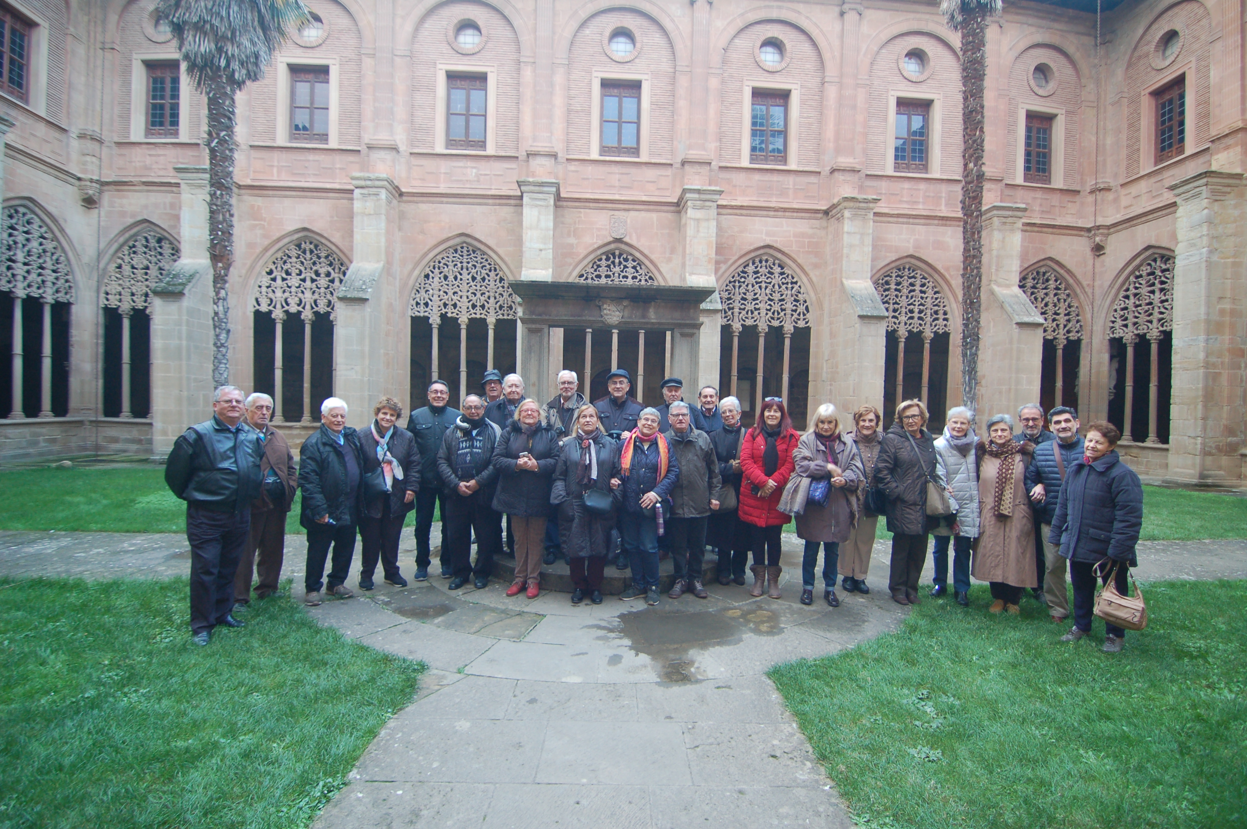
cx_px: 624
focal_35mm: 16
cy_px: 414
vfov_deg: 72.0
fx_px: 571
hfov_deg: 95.0
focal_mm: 11
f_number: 2.8
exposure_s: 1/30
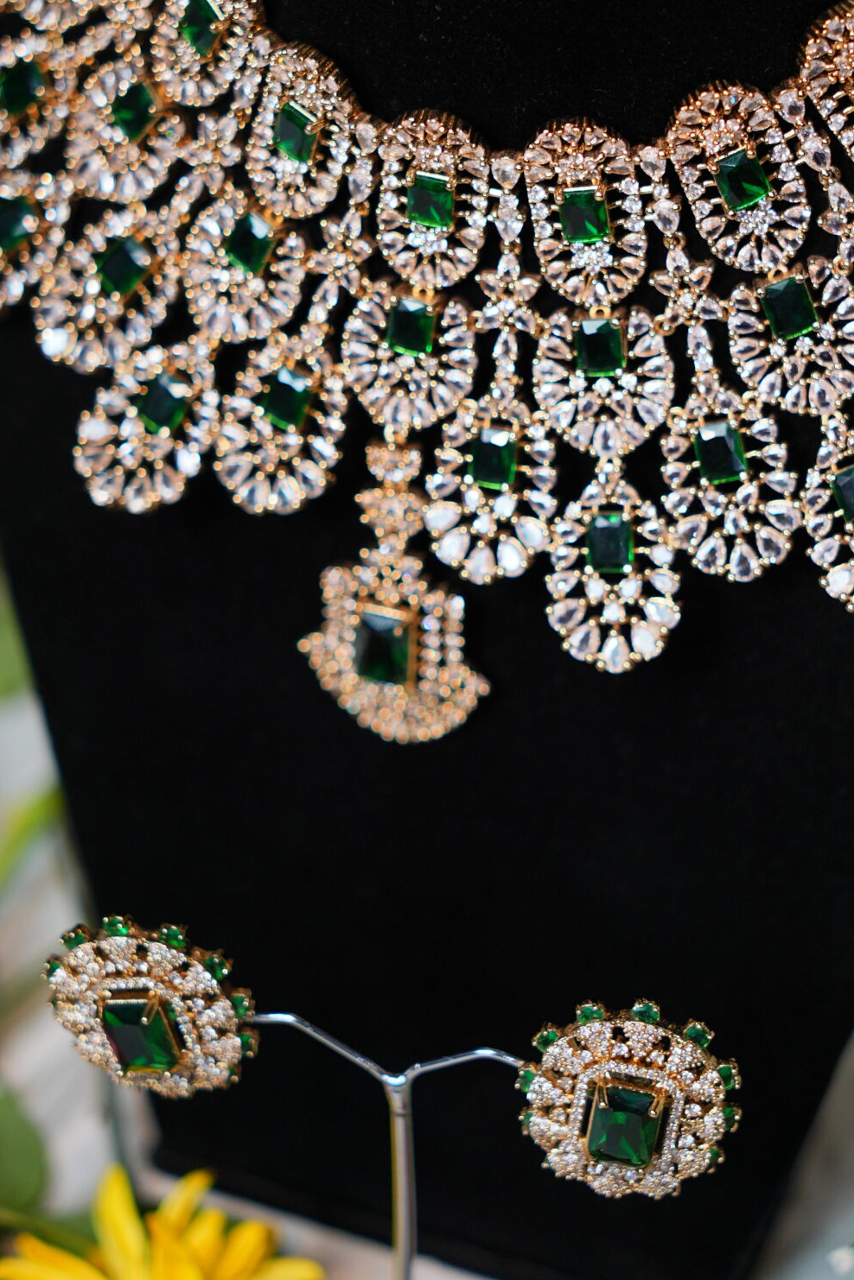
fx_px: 3420
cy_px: 488
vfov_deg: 21.2
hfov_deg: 14.2
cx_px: 466
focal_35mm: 96
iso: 100
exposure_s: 1/60
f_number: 1.8
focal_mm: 37.1
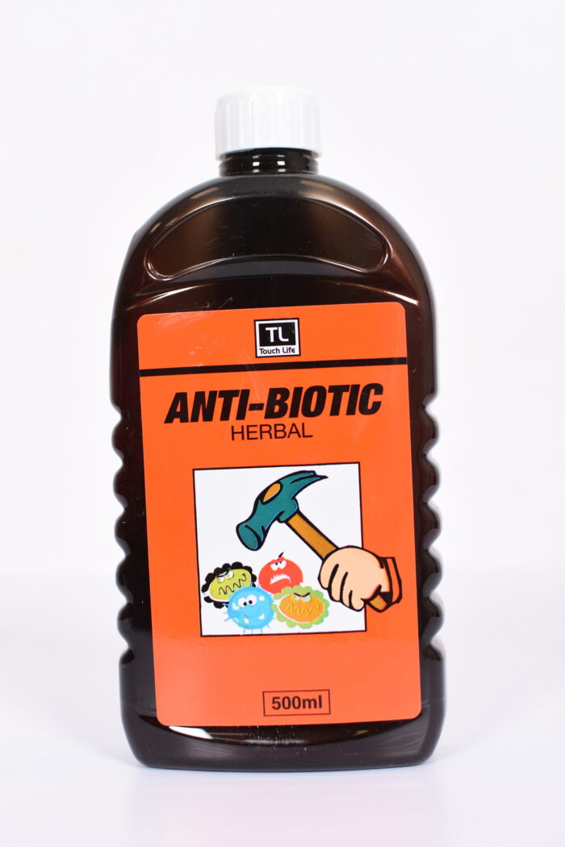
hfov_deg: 25.8
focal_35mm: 52
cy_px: 424
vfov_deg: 37.9
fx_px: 1236
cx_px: 282
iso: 100
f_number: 4
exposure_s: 1/160
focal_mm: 35
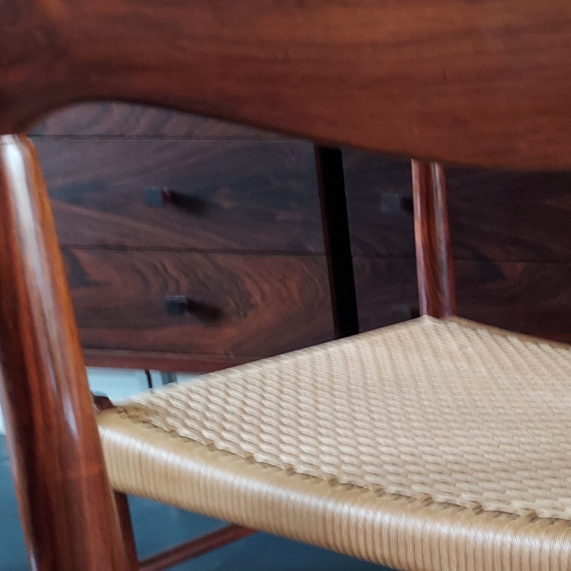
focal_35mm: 54
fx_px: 1008
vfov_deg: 31.3
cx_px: 564
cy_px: 404
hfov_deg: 29.6
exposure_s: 1/25
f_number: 1.8
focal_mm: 4.6
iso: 400
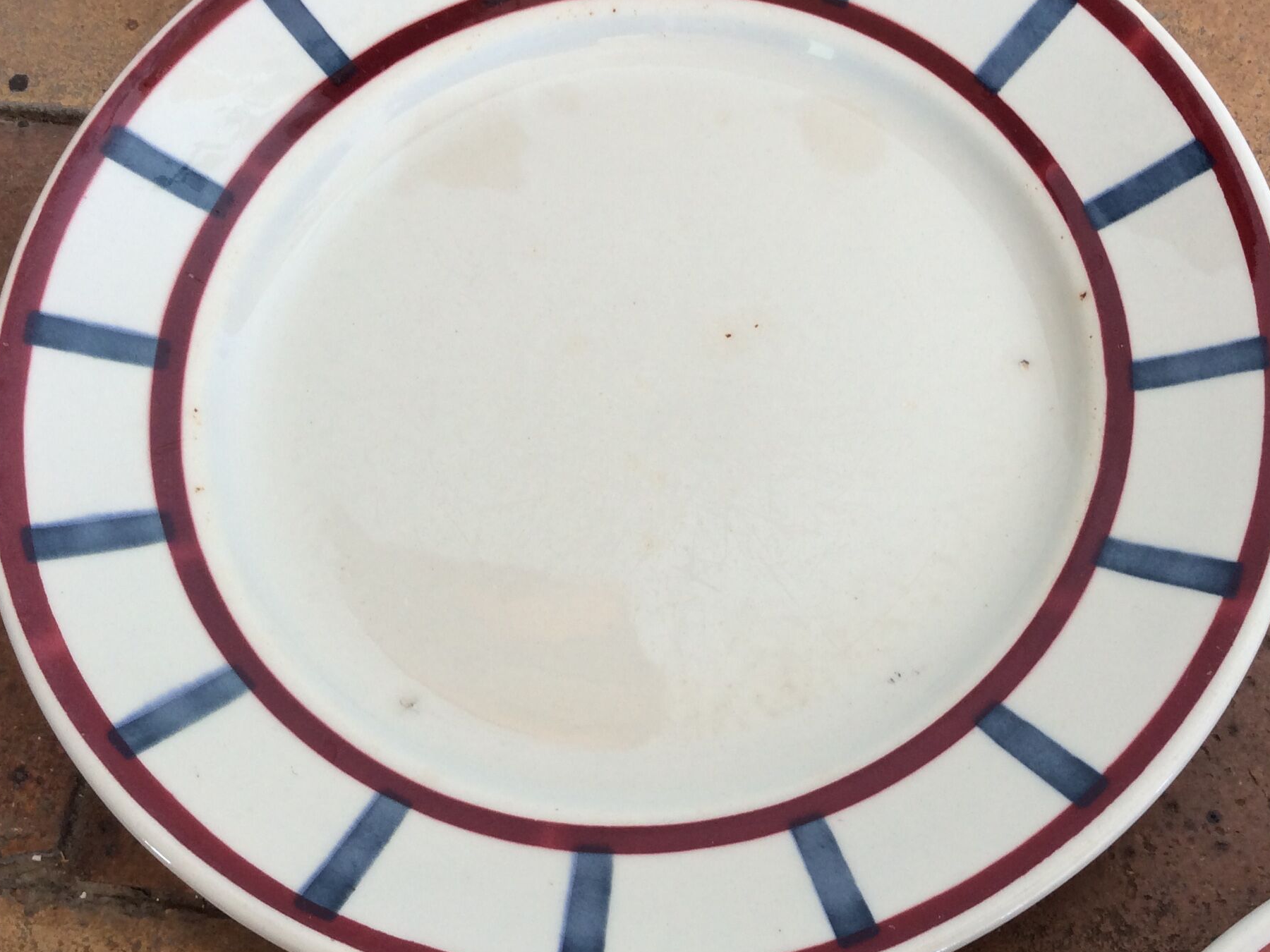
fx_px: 1688
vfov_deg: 31.5
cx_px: 702
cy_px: 489
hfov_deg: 41.2
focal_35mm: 46
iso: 32
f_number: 2.4
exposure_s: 1/33
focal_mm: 3.3
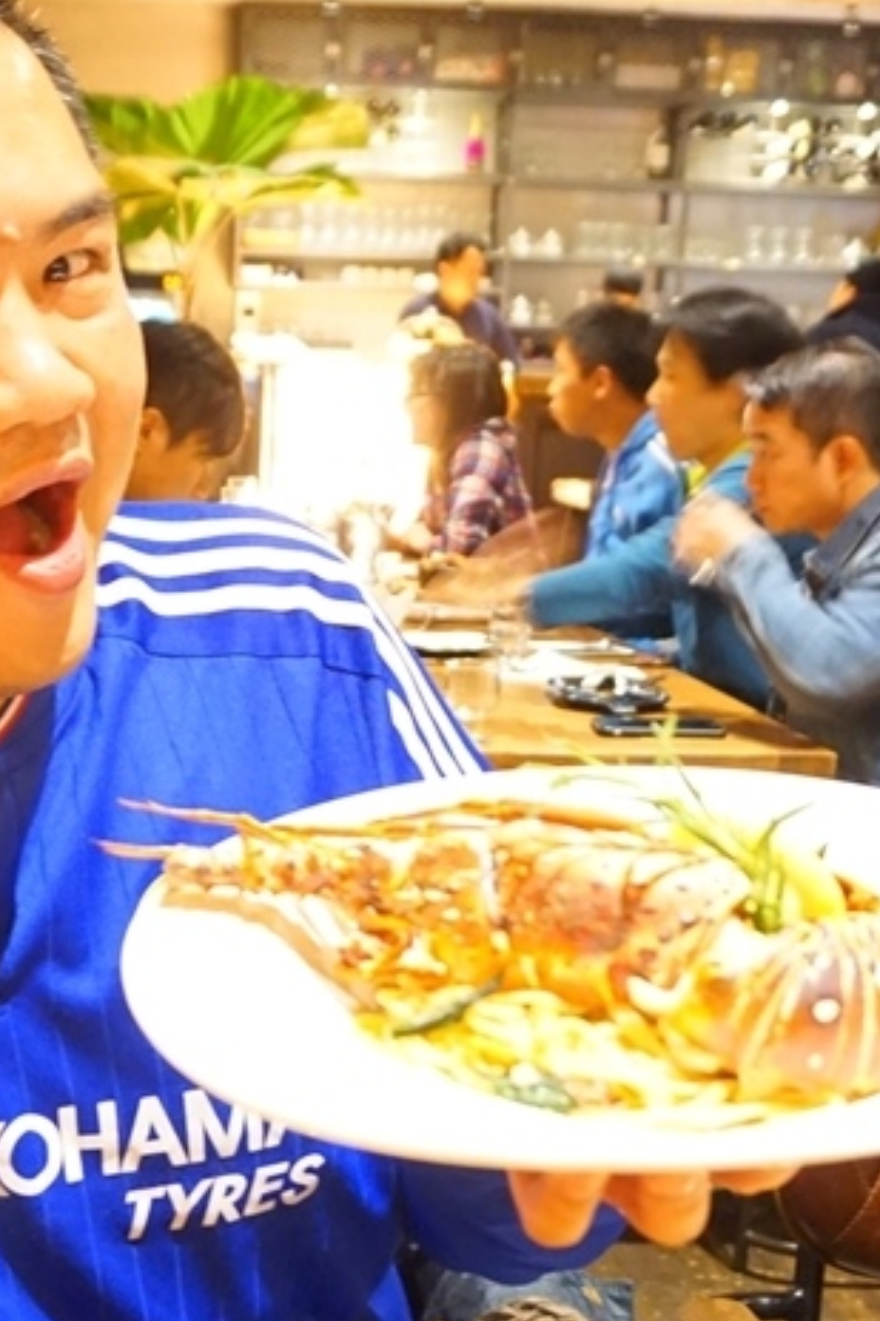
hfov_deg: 25.0
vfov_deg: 37.2
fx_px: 1945
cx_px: 167
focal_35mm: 53
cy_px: 860
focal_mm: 16
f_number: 3.5
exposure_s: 1/5
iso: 3200
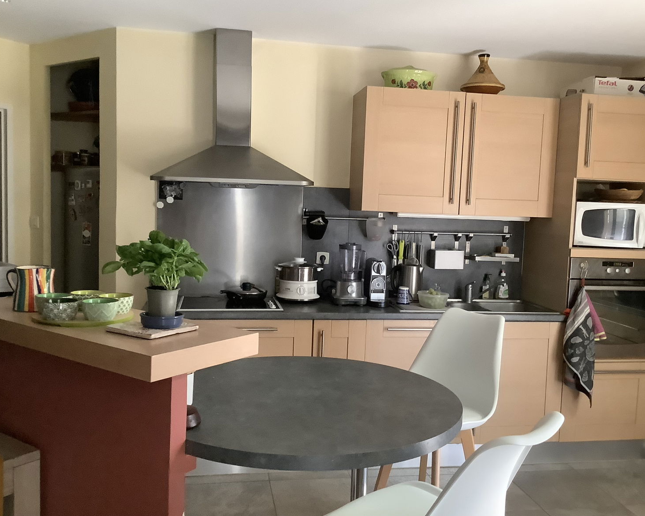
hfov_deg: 54.2
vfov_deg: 44.6
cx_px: 324
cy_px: 254
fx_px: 630
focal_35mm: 33
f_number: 2.4
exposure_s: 1/60
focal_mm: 3.3
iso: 320
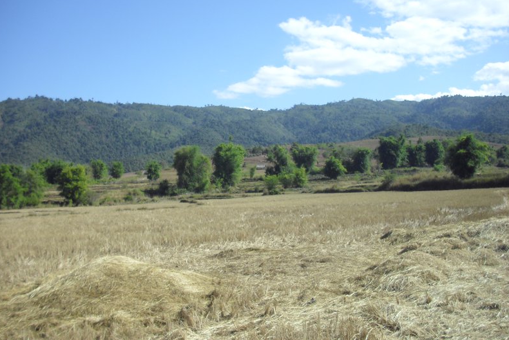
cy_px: 160
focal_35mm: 40
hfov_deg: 48.5
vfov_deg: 33.4
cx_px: 254
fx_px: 566
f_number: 8
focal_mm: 6.2
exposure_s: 1/200
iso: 100
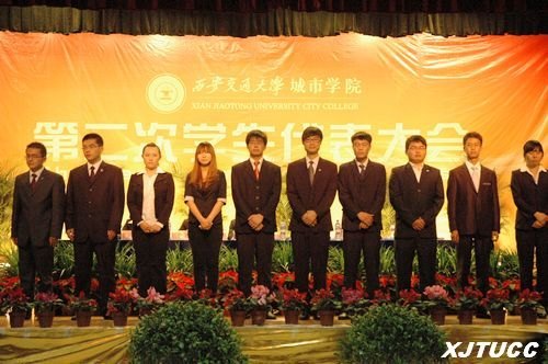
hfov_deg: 27.0
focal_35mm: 75
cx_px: 274
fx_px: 1140
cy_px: 182
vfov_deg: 18.1
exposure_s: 1/50
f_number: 4.5
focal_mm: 50
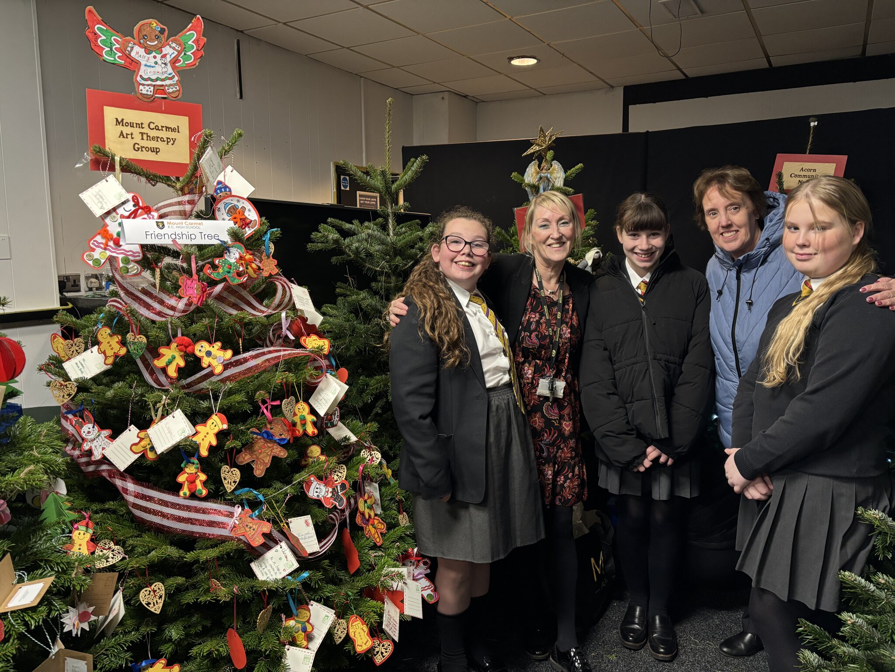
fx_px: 672
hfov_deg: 67.3
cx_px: 448
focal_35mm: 26
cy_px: 336
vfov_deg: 53.1
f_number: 1.6
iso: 250
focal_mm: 5.96
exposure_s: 1/50
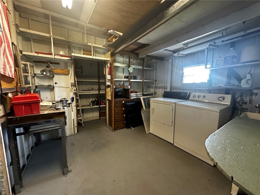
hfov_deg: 102.1
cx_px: 130
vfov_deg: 85.7
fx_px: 105
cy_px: 98
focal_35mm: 14
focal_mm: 2.22
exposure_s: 1/60
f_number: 2.2
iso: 640
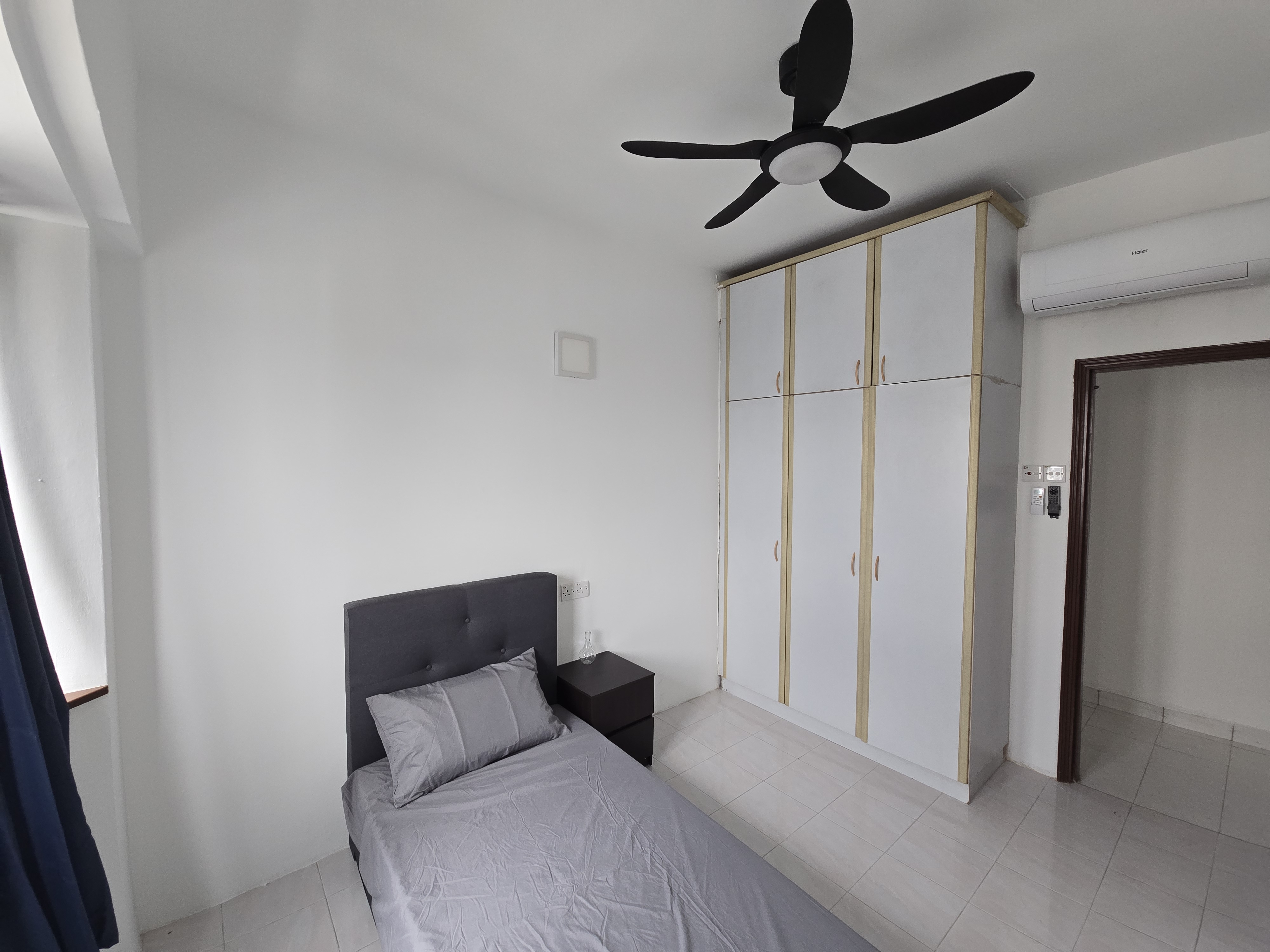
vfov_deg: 89.9
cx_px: 635
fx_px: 477
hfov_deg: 106.2
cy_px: 476
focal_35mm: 13
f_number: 2.2
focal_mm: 2.2
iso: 160
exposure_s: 1/100
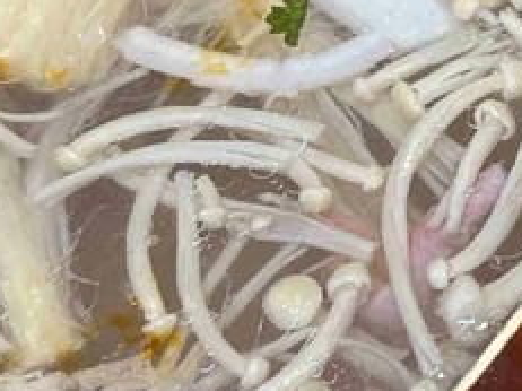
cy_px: 2
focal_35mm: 135
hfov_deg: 13.9
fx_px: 2035
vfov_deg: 10.9
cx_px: 714
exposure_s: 1/120
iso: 64
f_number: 1.5
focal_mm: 5.7
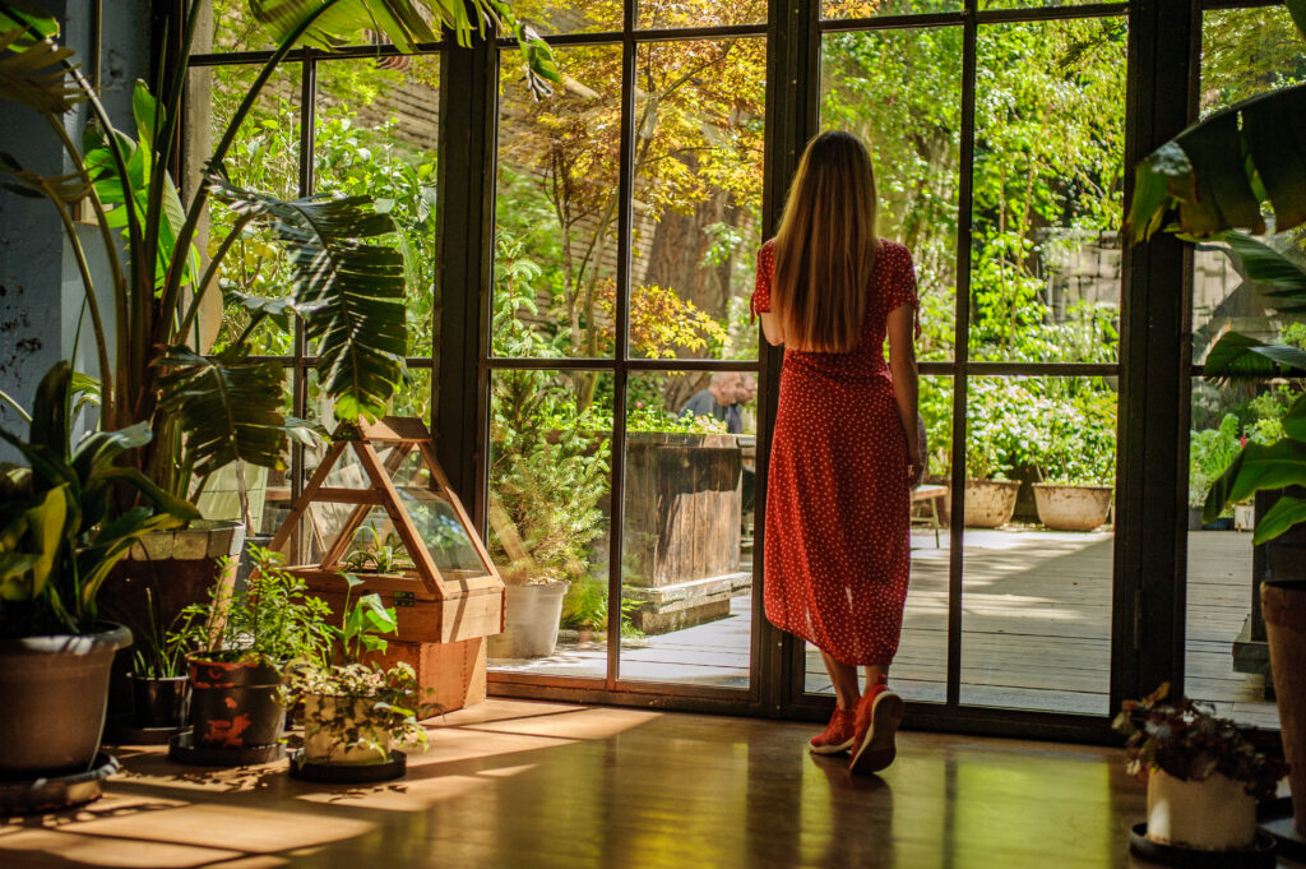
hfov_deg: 39.6
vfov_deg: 26.9
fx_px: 1812
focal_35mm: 50
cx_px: 653
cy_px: 434
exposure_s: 1/500
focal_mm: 50
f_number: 2.8
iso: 400
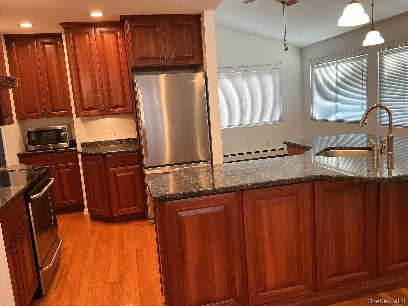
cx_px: 204
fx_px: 342
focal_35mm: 29
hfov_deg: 61.7
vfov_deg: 48.2
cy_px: 153
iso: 125
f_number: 1.8
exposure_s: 1/60
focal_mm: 3
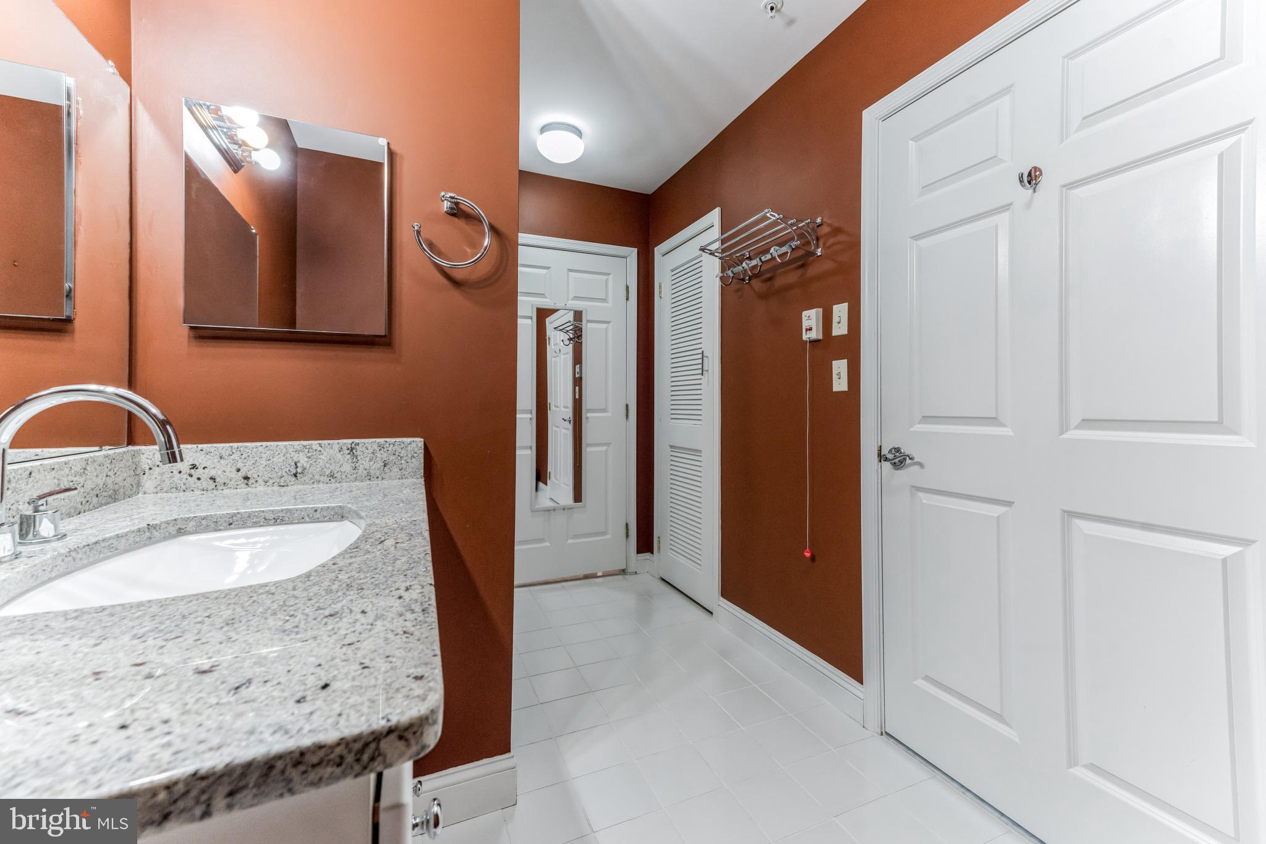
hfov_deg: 104.3
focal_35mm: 14
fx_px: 492
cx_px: 633
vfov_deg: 81.2
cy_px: 422
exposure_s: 1/25
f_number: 8
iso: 500
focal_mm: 14
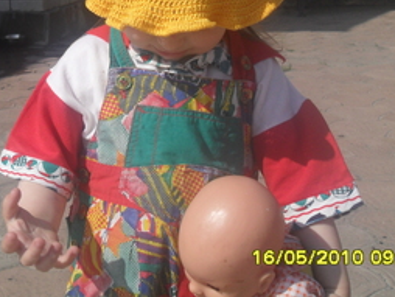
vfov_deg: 23.2
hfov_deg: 31.0
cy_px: 45
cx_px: 140
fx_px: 708
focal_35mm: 62
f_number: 8.9
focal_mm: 6.2
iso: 100
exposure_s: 1/250
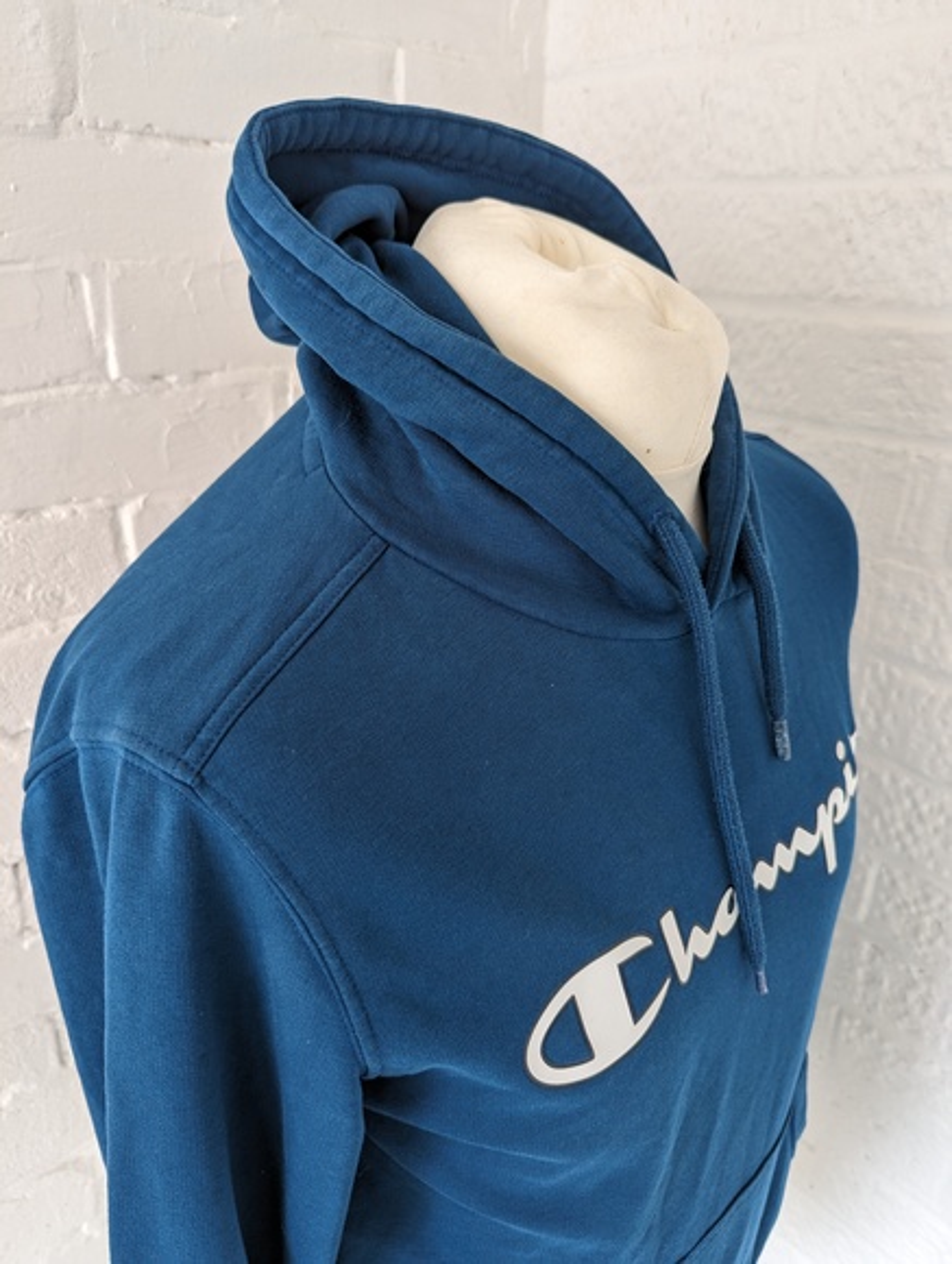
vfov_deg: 71.5
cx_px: 476
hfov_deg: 57.0
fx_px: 877
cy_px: 632
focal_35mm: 24
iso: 44
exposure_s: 1/54.2
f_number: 1.85
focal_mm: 6.81
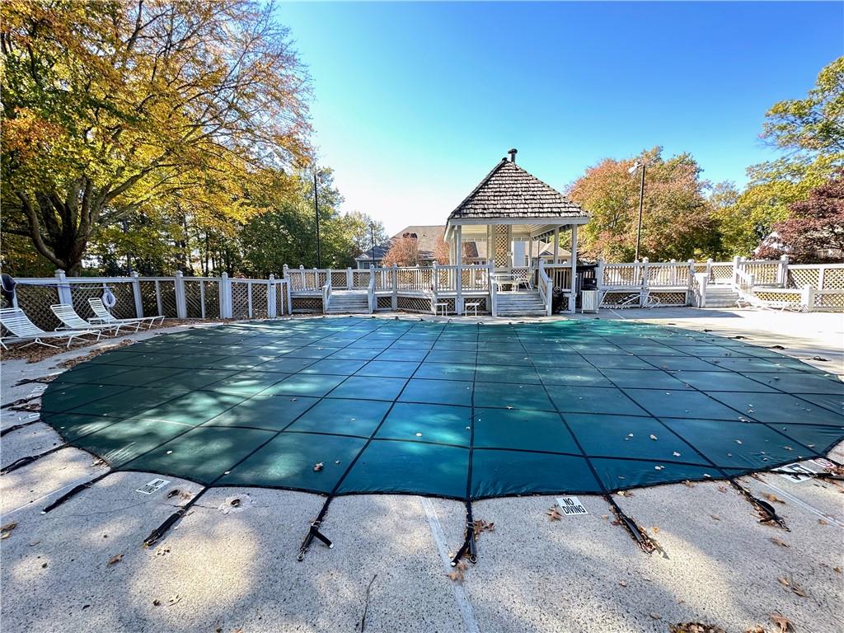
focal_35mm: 14
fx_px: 341
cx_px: 422
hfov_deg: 102.1
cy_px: 316
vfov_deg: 85.7
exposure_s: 1/177
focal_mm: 2.22
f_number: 2.2
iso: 40
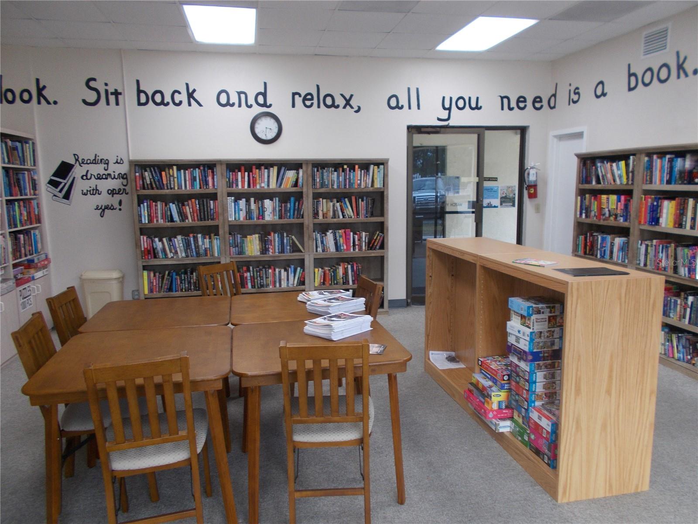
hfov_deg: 67.3
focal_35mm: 26
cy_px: 262
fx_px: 524
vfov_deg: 53.1
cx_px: 349
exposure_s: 1/25
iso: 125
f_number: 3.2
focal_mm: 4.6
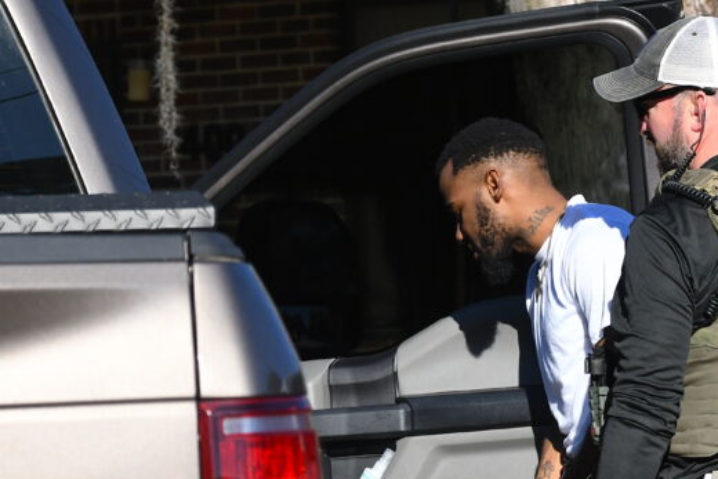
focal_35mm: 399
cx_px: 596
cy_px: 372
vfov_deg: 3.4
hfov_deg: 5.2
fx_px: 7959
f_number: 6
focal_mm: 135
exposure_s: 1/8000
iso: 1250
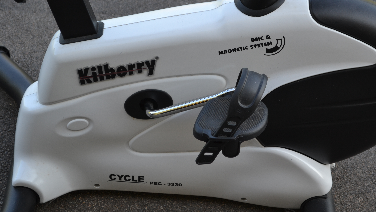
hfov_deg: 23.7
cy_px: 91
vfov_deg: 13.4
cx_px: 203
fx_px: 897
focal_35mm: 90
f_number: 5.6
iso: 220
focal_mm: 50
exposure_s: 1/125
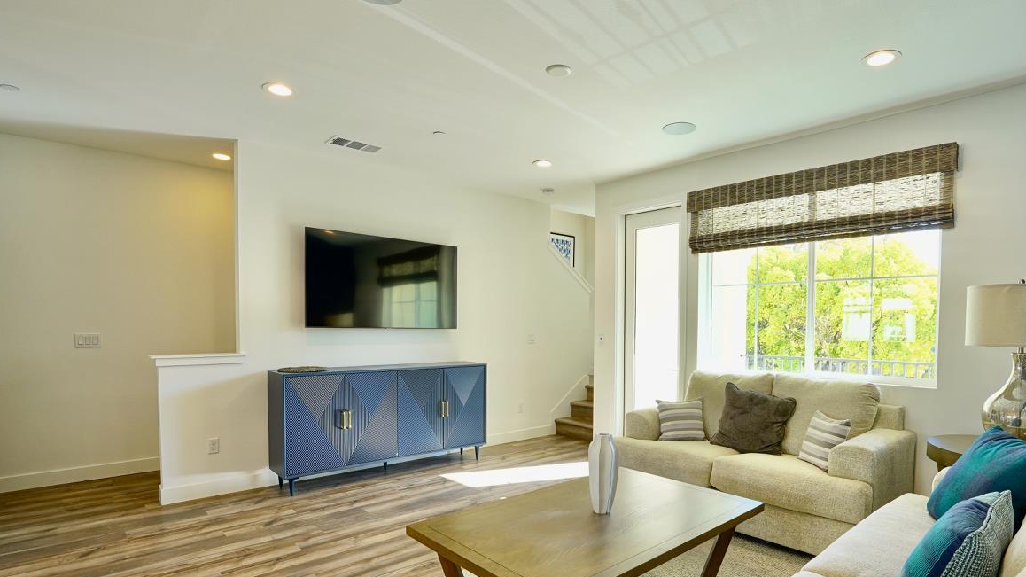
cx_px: 573
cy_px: 345
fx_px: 517
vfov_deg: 57.9
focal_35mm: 19
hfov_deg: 89.2
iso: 800
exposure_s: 1/40
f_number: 8
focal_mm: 14
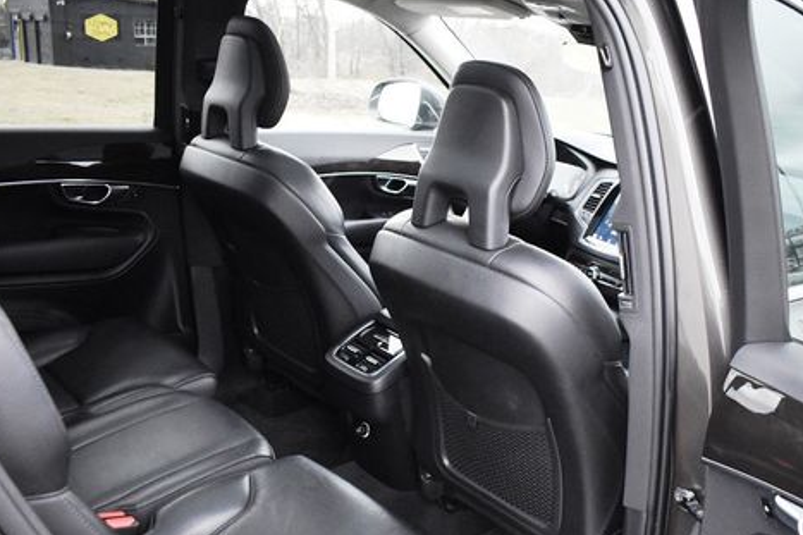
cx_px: 504
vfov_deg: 35.7
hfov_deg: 51.3
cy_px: 331
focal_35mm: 37
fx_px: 825
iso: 2200
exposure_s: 1/125
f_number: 3.5
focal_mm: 18
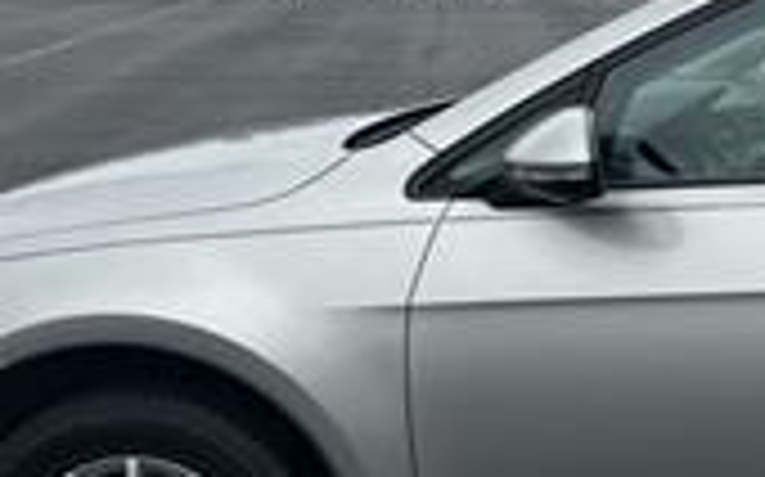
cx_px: 1116
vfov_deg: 12.6
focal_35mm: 104
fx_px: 2167
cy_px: 189
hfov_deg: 18.0
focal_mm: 5.7
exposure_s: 1/2123
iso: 50
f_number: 1.5
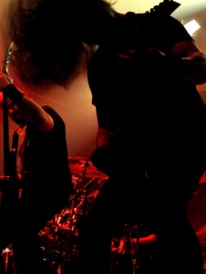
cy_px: 99
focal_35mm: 62
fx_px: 492
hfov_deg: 23.6
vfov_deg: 31.0
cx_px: 106
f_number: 9
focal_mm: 32
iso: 1600
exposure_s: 1/60
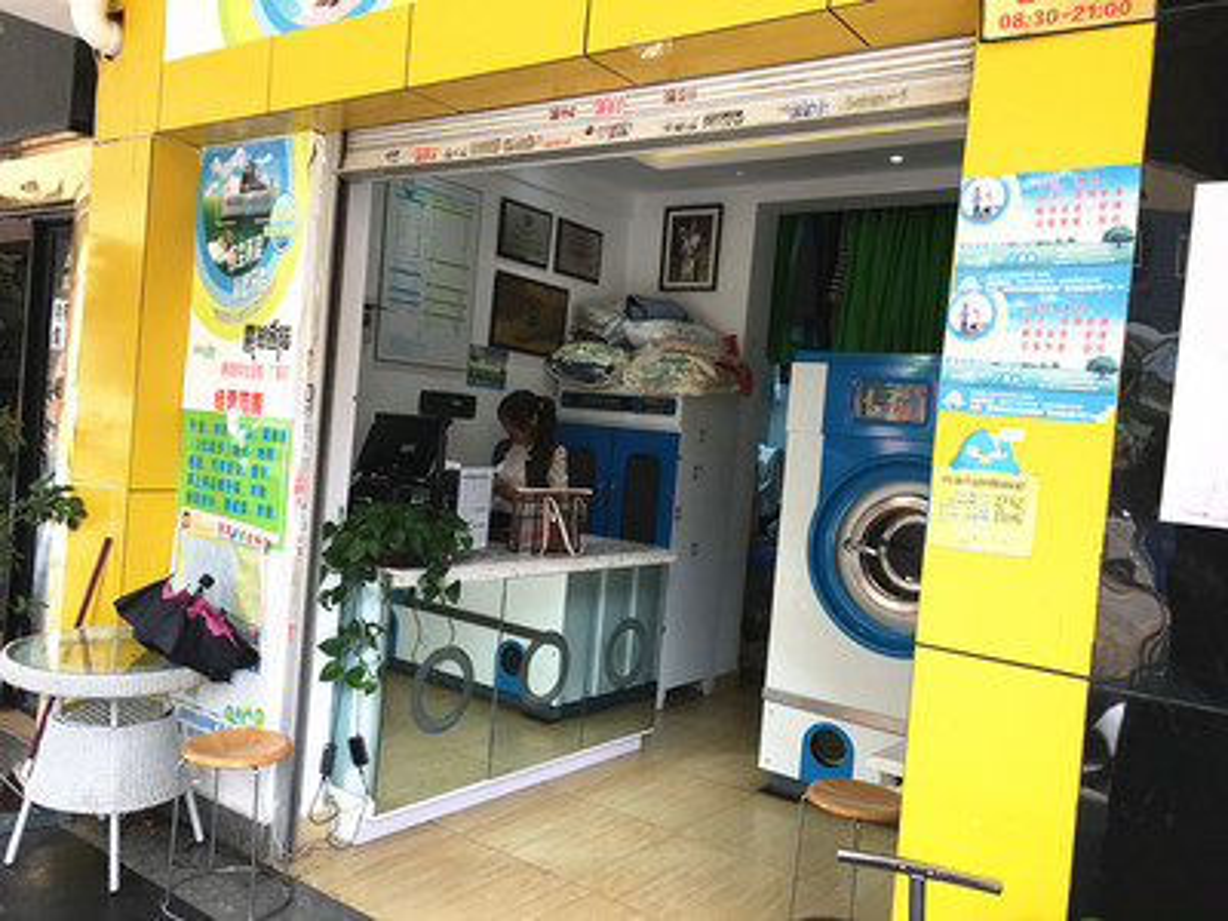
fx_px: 1029
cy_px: 460
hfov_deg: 61.7
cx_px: 614
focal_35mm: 29
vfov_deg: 48.2
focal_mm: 4.15
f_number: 2.2
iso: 32
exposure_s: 1/50
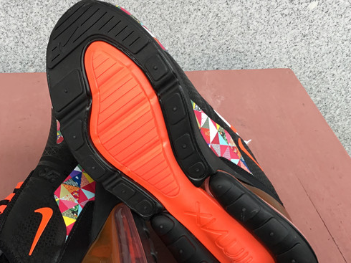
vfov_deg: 28.8
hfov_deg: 37.9
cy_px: 183
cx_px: 123
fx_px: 507
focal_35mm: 50
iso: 32
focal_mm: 3.3
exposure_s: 1/100
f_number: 2.4
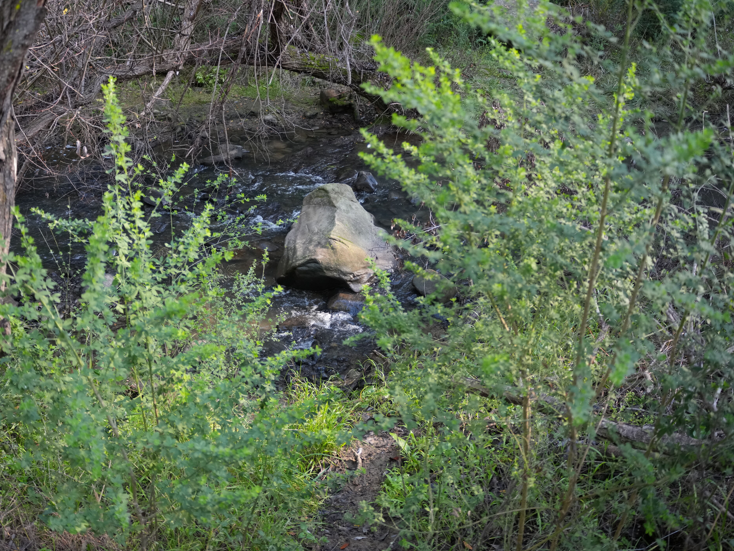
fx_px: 657
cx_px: 326
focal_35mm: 31
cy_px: 272
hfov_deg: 58.2
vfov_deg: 45.4
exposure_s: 1/400
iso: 2000
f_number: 4
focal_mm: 28
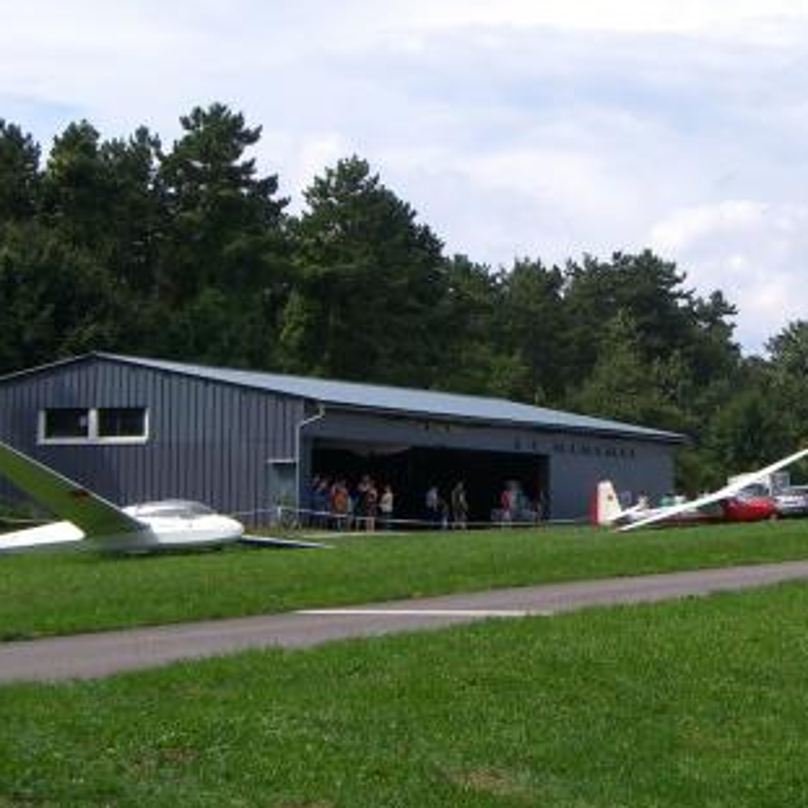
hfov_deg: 17.2
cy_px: 325
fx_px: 2641
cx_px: 657
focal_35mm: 100
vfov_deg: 17.4
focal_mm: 9
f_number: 5.2
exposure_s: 1/400
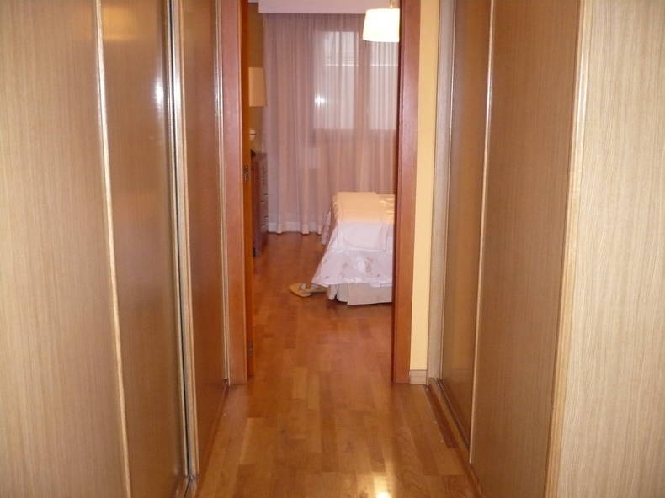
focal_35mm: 35
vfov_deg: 40.7
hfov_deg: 52.6
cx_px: 332
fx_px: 672
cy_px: 249
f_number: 2.8
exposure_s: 1/30
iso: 400
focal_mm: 5.8
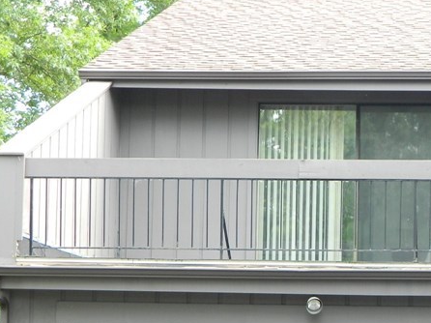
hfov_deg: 14.8
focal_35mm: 131
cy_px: 336
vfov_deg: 11.2
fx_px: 1630
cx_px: 429
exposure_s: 1/40
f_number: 3.8
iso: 100
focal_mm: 10.2
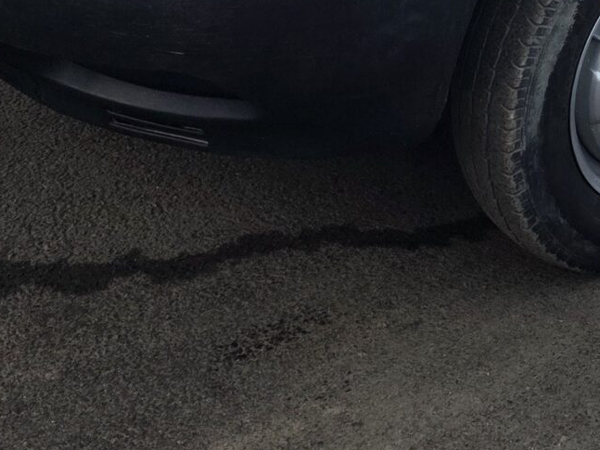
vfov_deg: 14.3
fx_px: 1577
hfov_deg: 19.6
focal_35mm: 91
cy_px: -368
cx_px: 806
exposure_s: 1/359
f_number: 1.7
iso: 50
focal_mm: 6.25
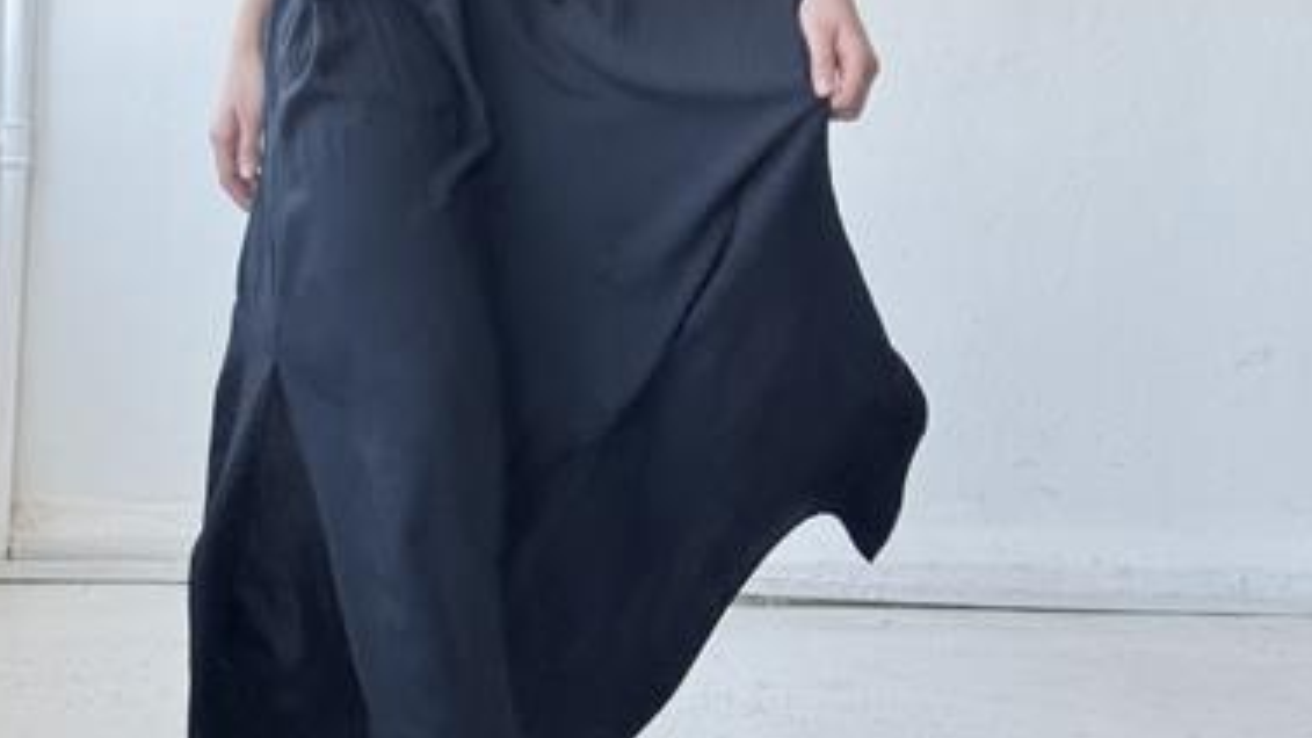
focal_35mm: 74
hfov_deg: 28.6
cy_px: -169
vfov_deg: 15.6
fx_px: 2574
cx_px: 651
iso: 64
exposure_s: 1/134
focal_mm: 6.76
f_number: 1.78
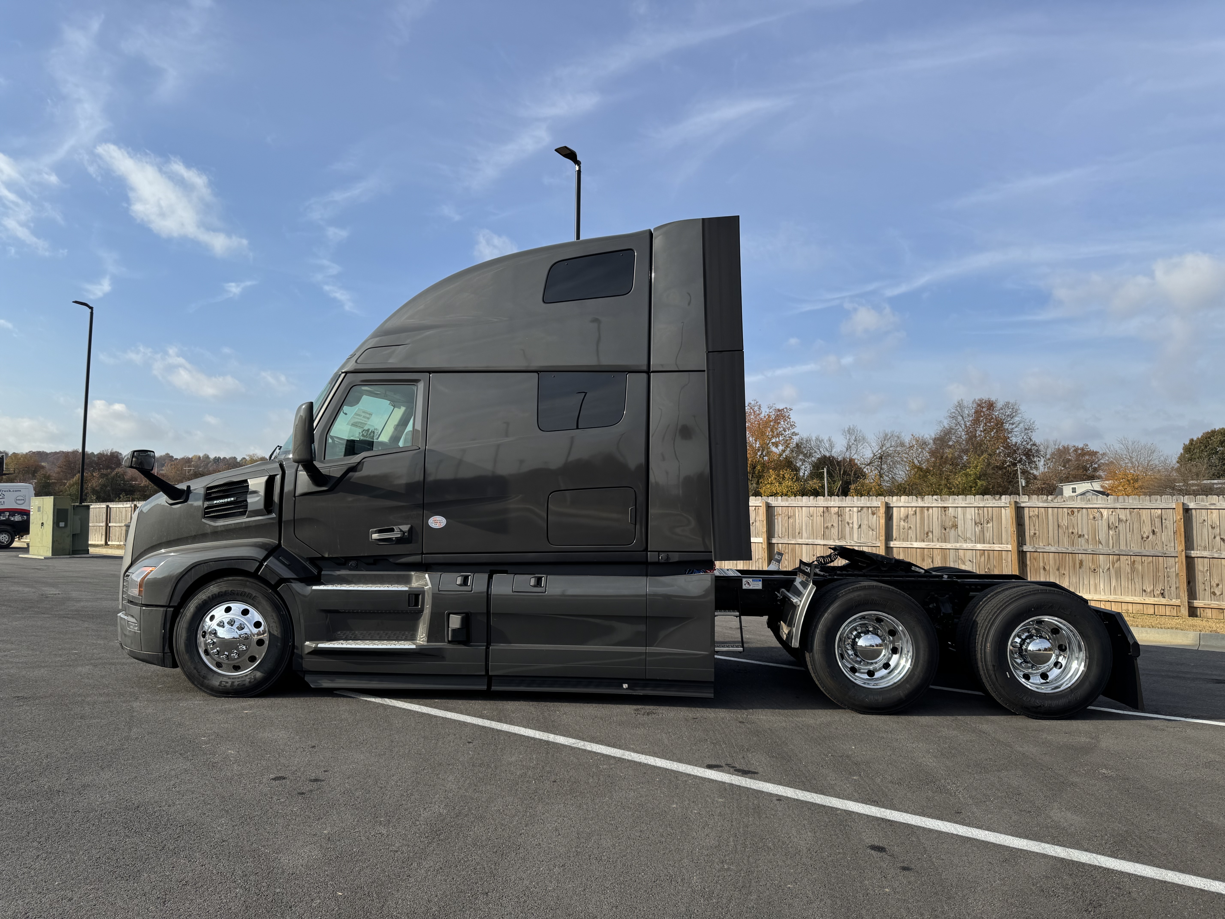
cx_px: 612
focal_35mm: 24
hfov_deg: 71.6
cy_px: 460
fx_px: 849
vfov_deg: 56.8
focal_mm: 6.76
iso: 80
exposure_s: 1/3802
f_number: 1.78
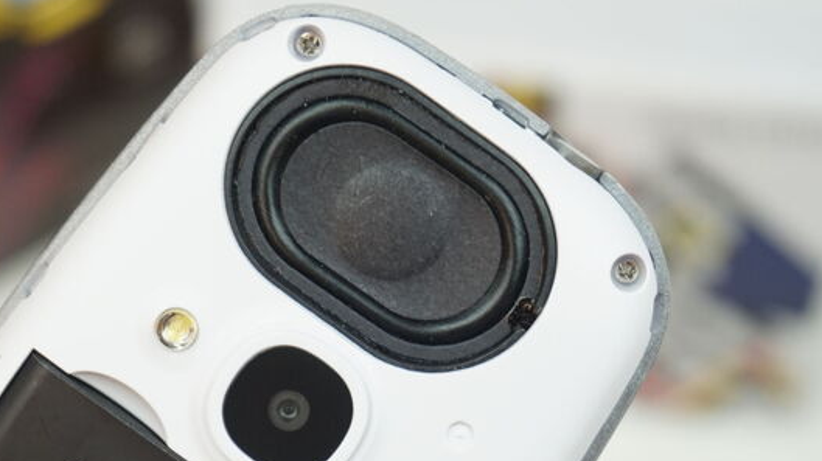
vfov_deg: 11.4
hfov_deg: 20.2
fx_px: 2305
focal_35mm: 106
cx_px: 359
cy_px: 338
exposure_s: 1/80
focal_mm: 43
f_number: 5.6
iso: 640
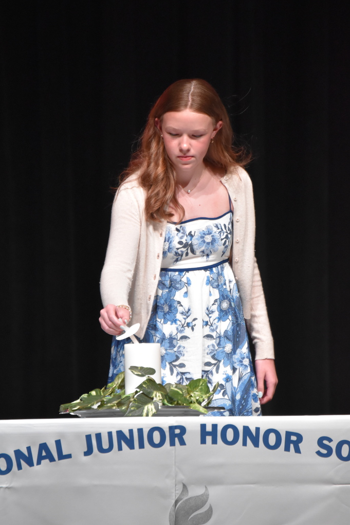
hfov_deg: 4.6
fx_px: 4388
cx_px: 175
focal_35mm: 301
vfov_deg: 6.8
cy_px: 263
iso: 2800
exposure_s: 1/500
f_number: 5.6
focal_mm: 200
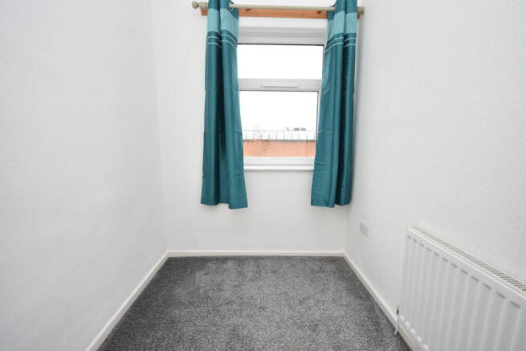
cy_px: 176
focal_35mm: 15
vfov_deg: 77.4
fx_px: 219
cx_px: 263
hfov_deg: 100.4
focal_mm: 10
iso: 200
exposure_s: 1/60
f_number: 4
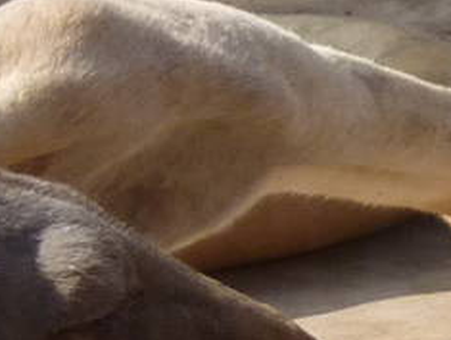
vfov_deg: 0.8
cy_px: 211
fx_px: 23057
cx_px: 804
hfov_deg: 1.1
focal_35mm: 1767
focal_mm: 42.6
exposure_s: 1/500
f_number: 4.7
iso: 160
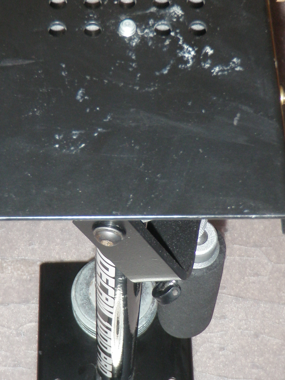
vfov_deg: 23.0
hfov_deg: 17.3
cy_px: 160
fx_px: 933
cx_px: 114
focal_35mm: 85
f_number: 4.3
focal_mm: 7.57
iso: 100
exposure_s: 1/40
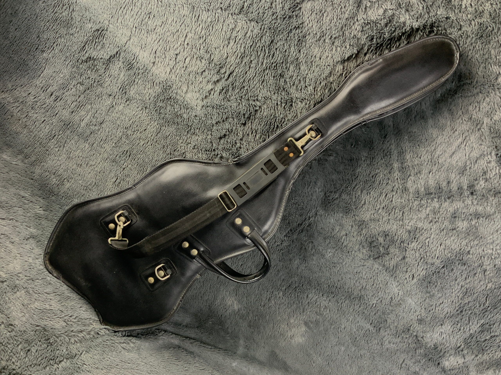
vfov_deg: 48.2
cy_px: 188
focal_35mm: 29
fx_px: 420
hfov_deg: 61.7
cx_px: 250
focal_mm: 3
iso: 100
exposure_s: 1/60
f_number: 1.8
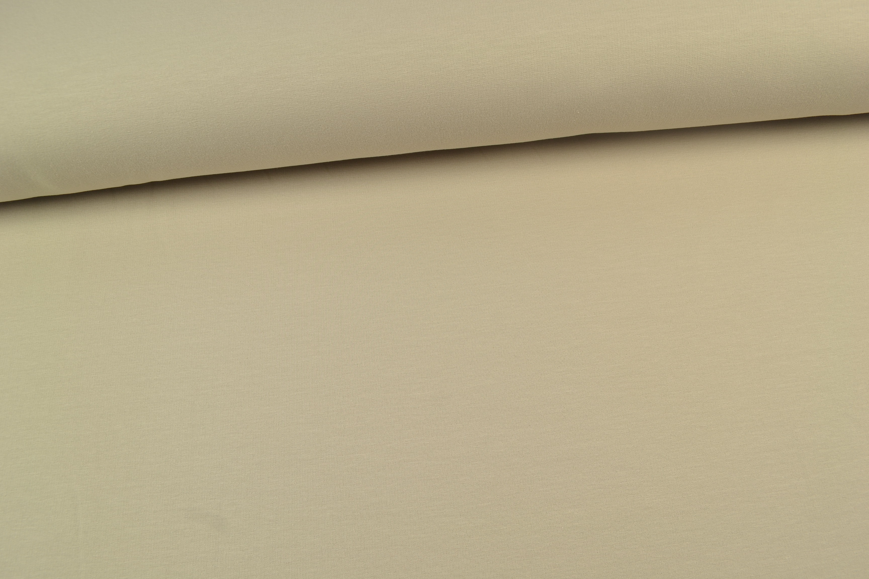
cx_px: 434
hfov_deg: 67.4
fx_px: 652
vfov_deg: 47.9
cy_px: 290
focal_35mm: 27
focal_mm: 18
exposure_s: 1/15
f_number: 8
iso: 100
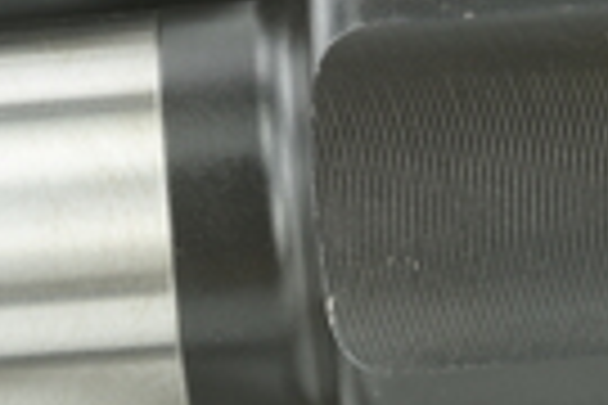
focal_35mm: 321
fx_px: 5421
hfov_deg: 6.4
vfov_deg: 4.3
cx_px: 333
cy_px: 122
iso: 64
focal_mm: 60
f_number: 29
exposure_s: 1/2
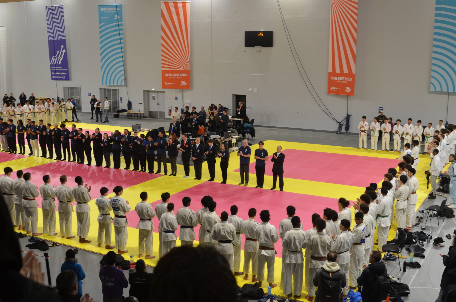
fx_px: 531
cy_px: 151
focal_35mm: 42
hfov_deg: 46.5
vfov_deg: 31.8
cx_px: 228
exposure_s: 1/100
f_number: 5
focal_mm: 28
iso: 400
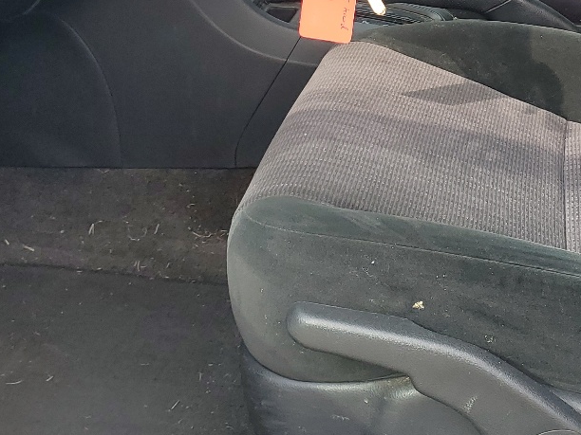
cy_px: 6
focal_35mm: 68
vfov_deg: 20.9
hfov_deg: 28.2
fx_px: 1141
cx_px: 419
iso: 50
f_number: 1.5
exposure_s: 1/588
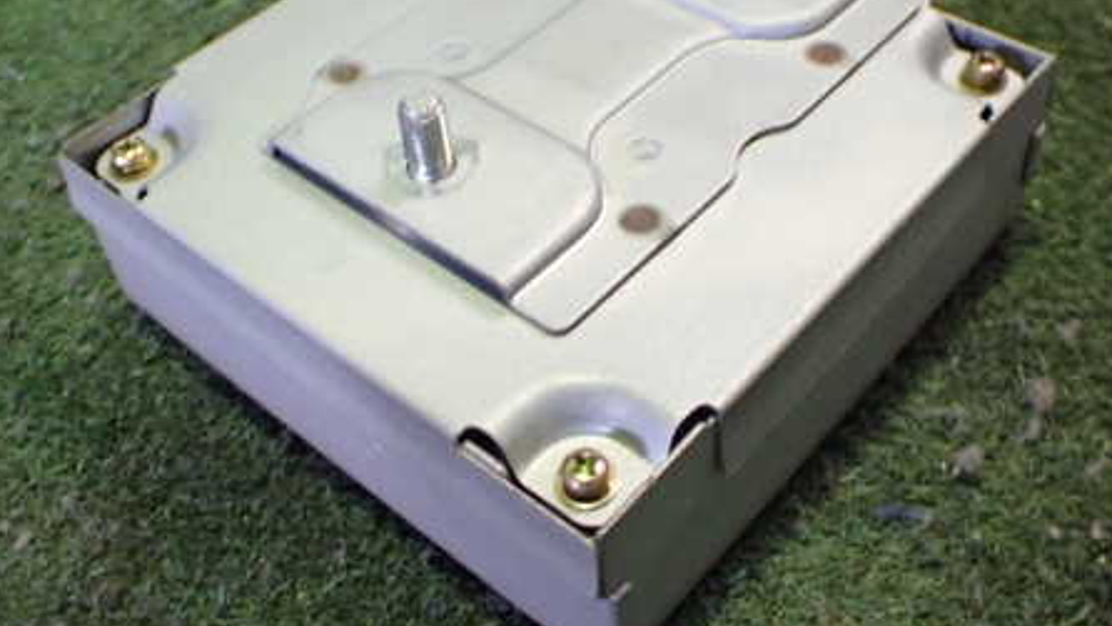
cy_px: 202
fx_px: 1298
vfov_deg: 26.9
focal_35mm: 44
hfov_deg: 46.4
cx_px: 576
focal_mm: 5.4
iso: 800
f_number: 2.3
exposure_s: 1/50
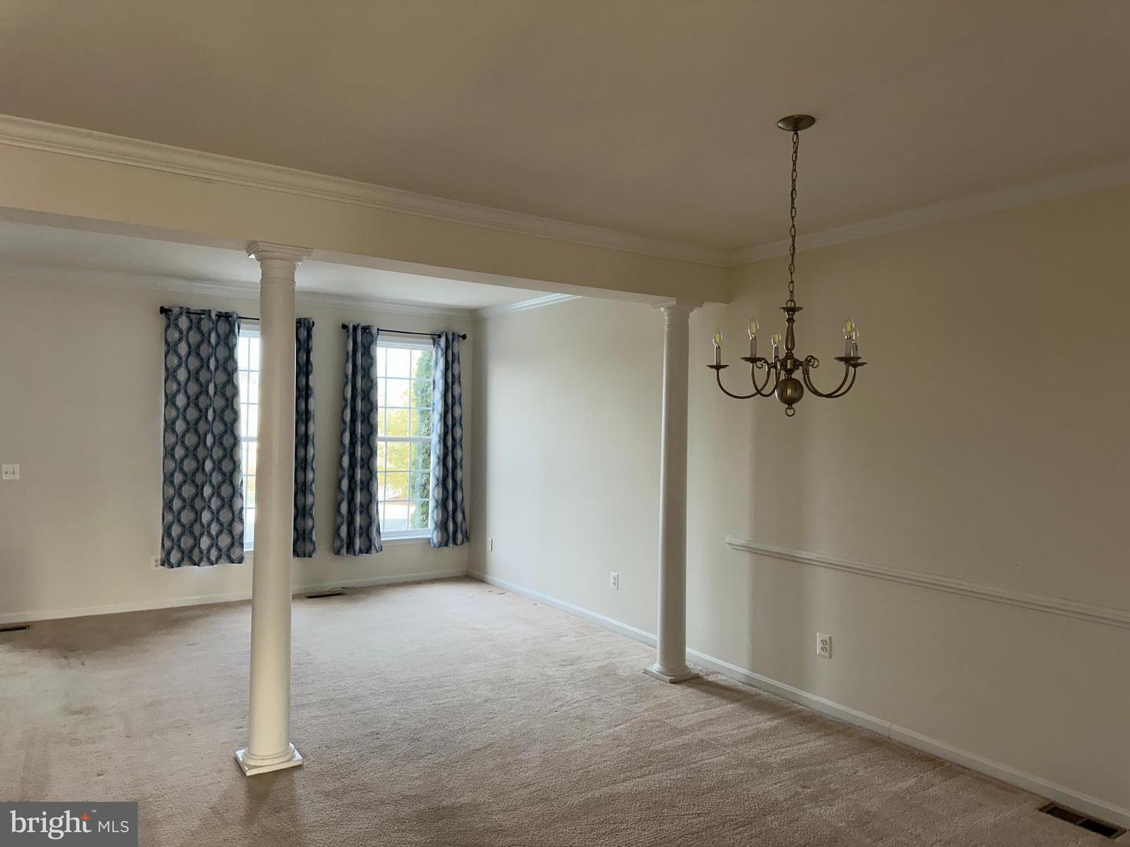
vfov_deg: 56.8
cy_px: 424
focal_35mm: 24
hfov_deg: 71.6
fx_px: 783
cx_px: 565
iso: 250
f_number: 1.78
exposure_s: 1/117
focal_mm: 6.86
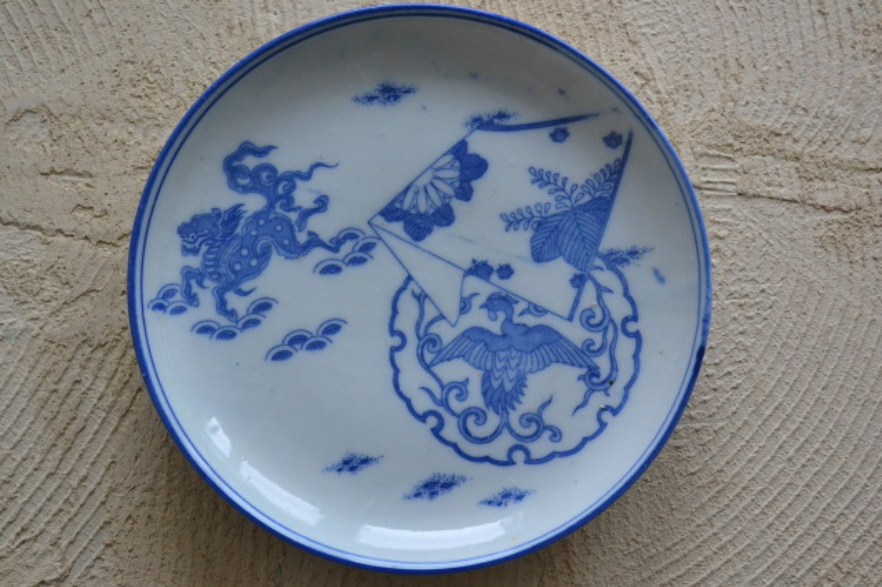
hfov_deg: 41.1
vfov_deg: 28.0
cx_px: 441
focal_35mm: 48
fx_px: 1175
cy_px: 294
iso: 1600
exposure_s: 1/60
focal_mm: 32
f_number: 4.8
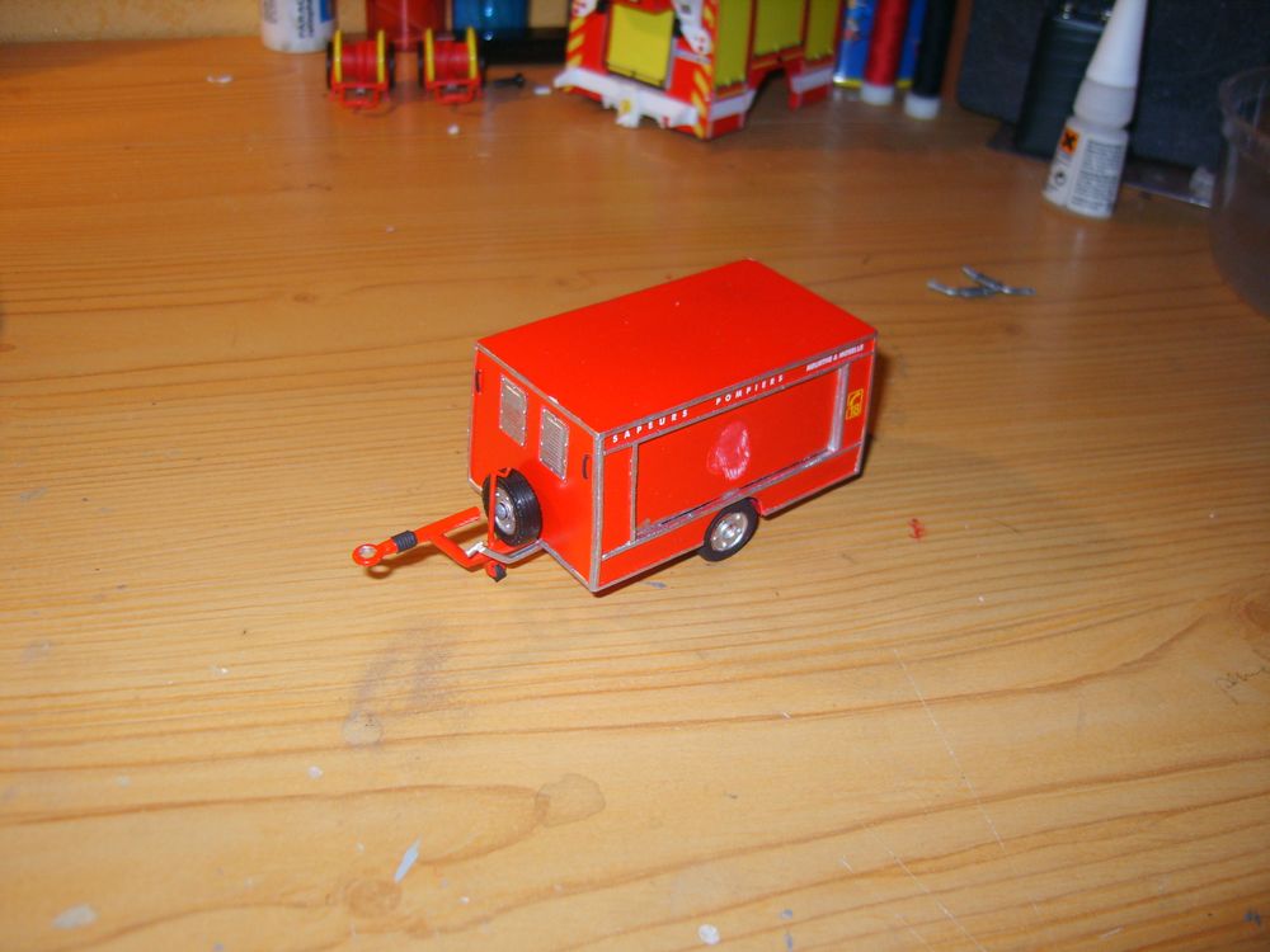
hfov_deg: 52.6
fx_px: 1284
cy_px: 476
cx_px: 635
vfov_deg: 40.7
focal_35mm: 35
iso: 100
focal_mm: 7.4
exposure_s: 1/30
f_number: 2.8
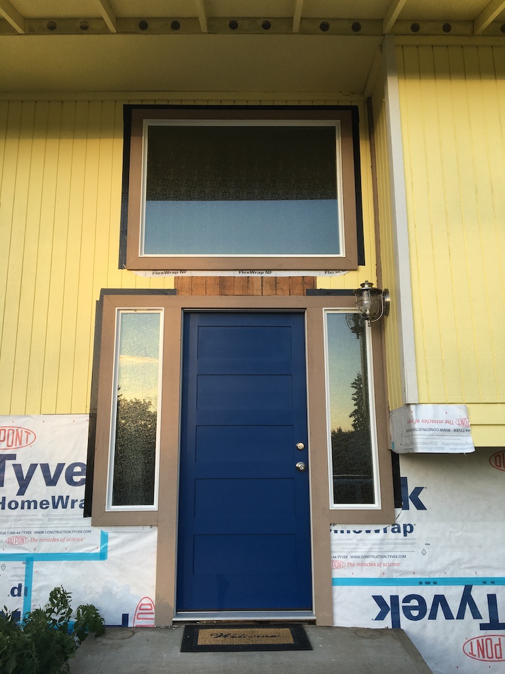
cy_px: 337
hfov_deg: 48.2
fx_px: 564
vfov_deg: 61.7
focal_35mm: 29
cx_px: 252
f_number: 2.2
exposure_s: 1/224
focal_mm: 4.15
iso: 25
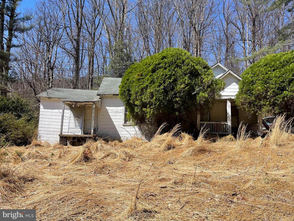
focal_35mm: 25
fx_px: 212
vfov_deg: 54.9
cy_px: 110
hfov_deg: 69.4
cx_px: 147
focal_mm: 5.1
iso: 32
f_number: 1.6
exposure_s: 1/2717
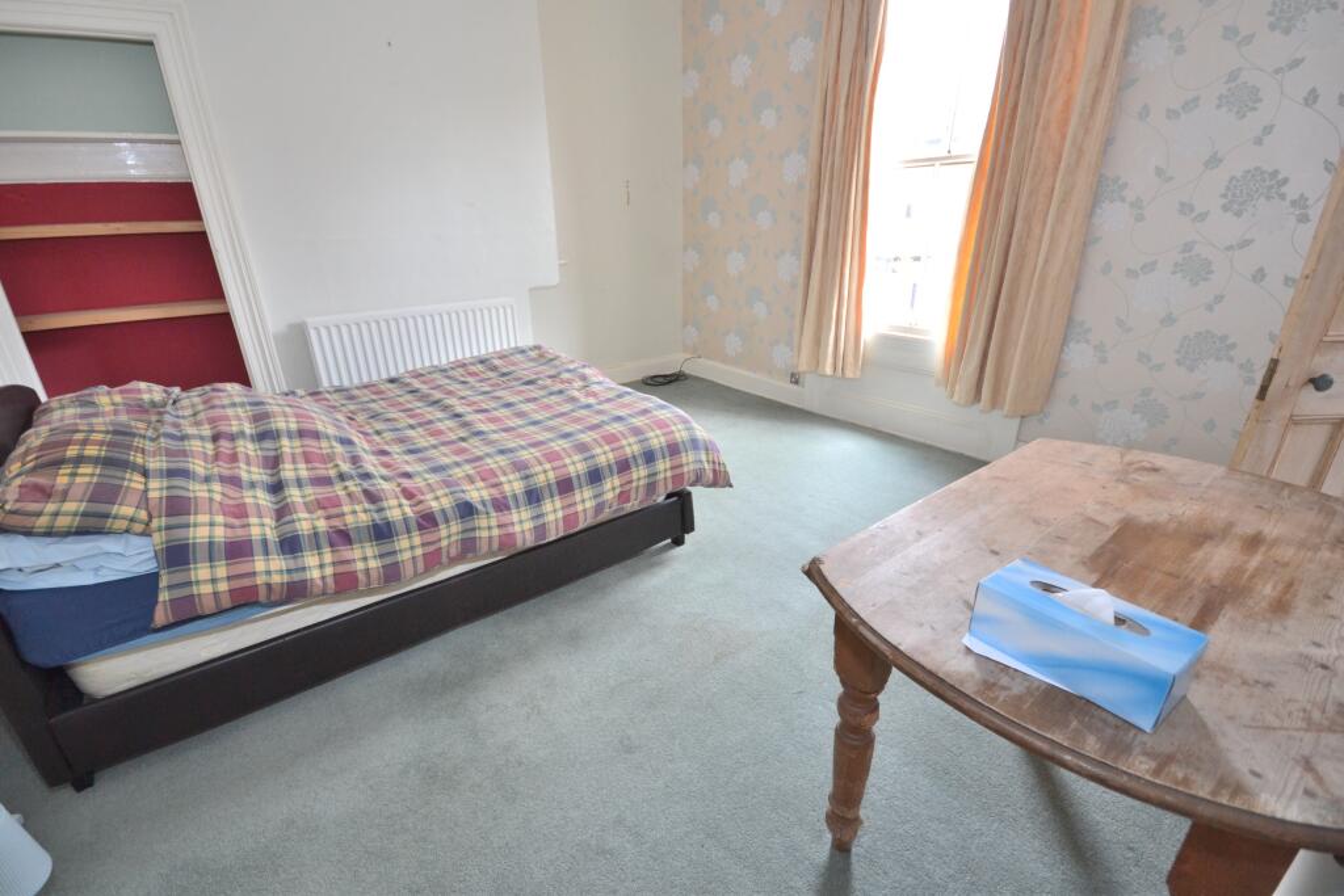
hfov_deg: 100.4
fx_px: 560
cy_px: 448
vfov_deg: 77.3
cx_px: 672
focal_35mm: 15
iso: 450
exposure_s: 1/60
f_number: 4
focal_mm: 10
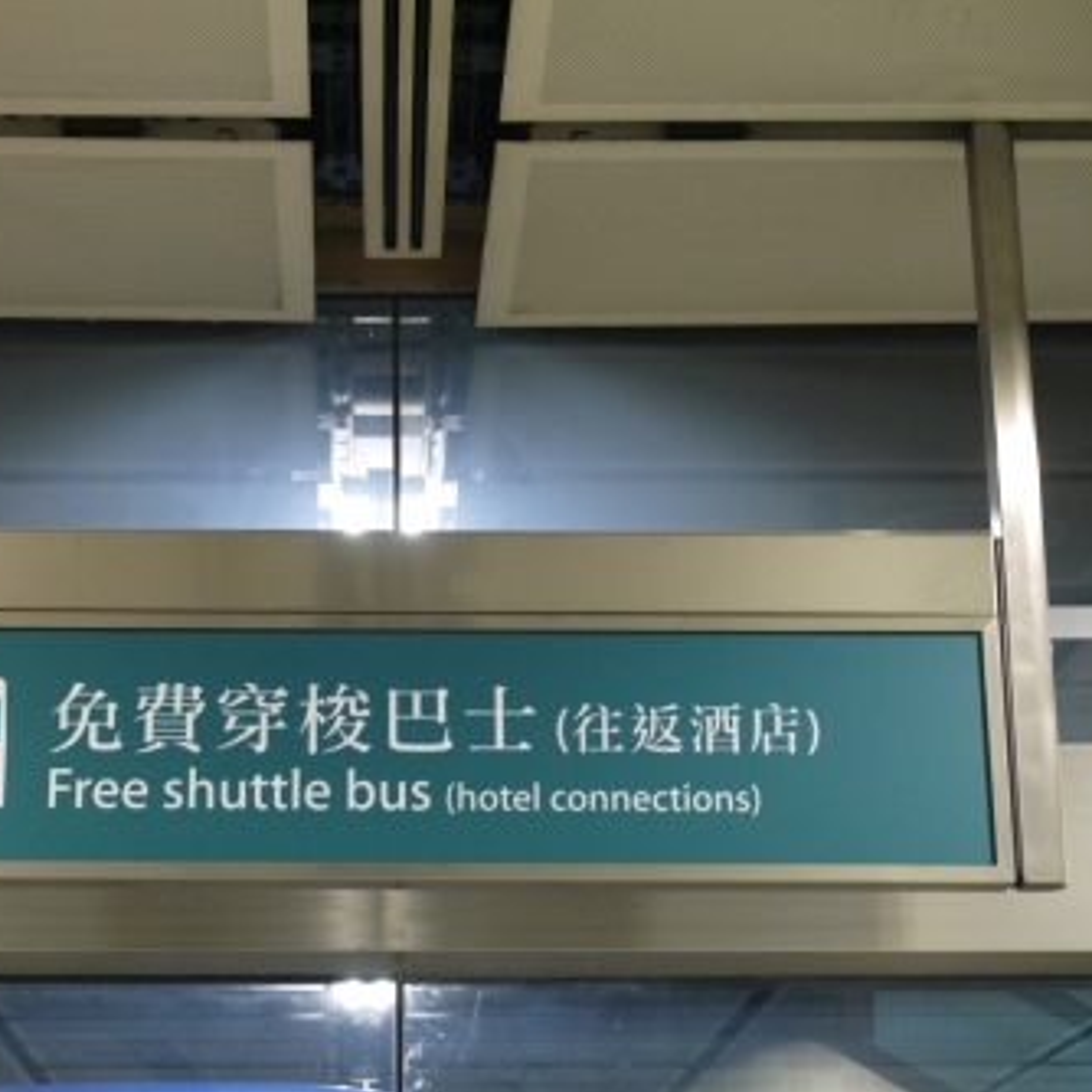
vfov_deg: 20.9
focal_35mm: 83
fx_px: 2962
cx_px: 369
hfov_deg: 20.8
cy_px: 546
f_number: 5.6
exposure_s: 1/10
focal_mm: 35
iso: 1600
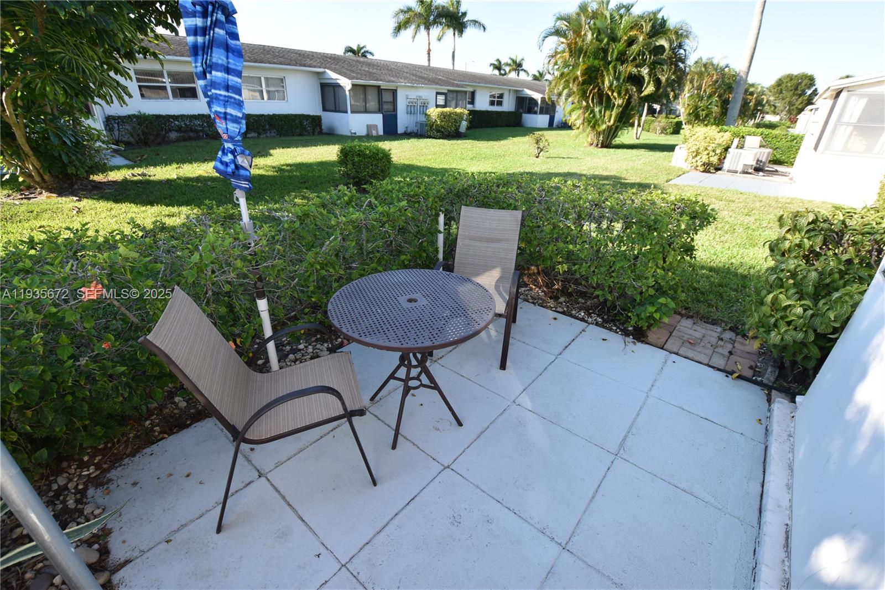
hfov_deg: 100.4
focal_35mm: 15
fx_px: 369
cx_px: 442
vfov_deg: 77.3
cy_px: 295
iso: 200
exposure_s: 1/200
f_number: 6.3
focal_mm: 10
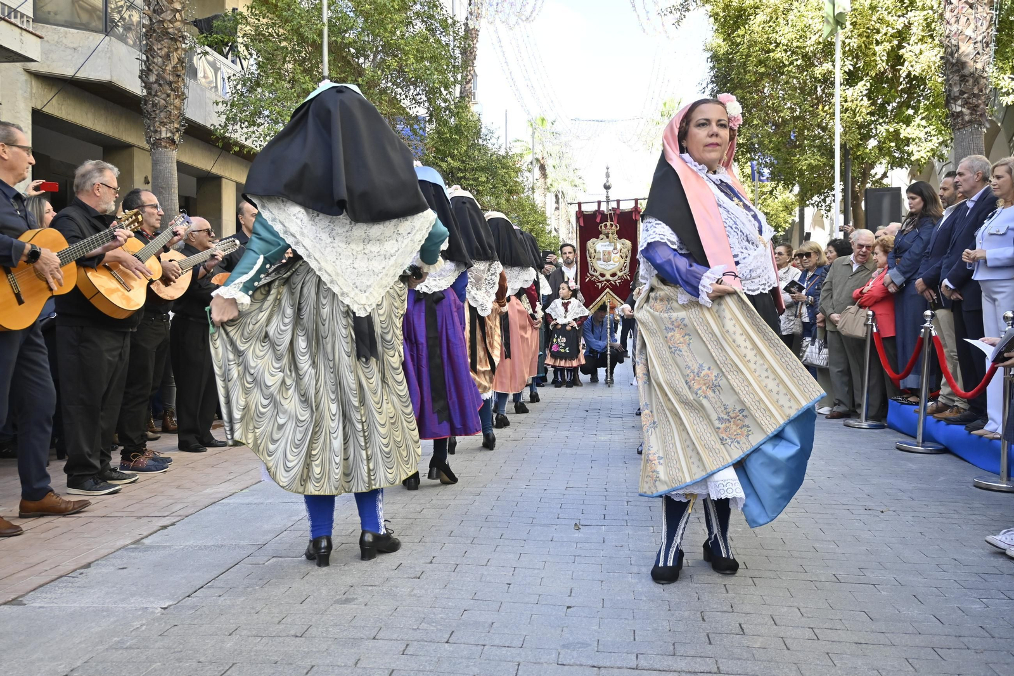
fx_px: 950
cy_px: 338
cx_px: 507
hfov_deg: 56.2
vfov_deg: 39.1
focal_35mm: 34
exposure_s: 1/400
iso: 400
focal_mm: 22.5
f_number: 4.5
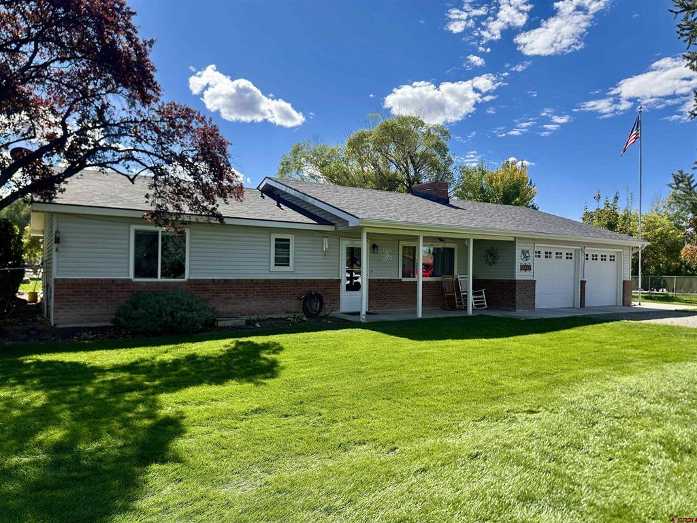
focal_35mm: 24
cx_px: 348
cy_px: 262
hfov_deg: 71.6
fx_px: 483
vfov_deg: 56.8
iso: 80
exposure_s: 1/3247
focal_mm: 6.86
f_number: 1.78
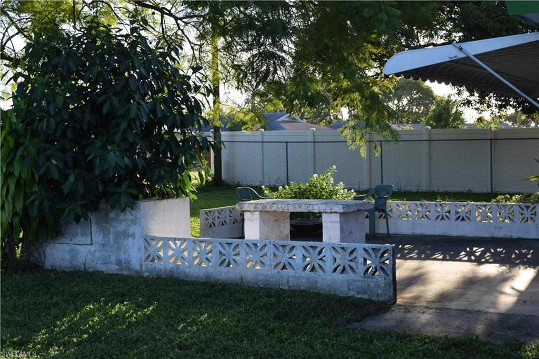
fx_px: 853
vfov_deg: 23.8
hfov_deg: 35.1
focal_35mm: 57
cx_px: 270
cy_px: 180
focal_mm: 38
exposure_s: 1/250
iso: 280
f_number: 8
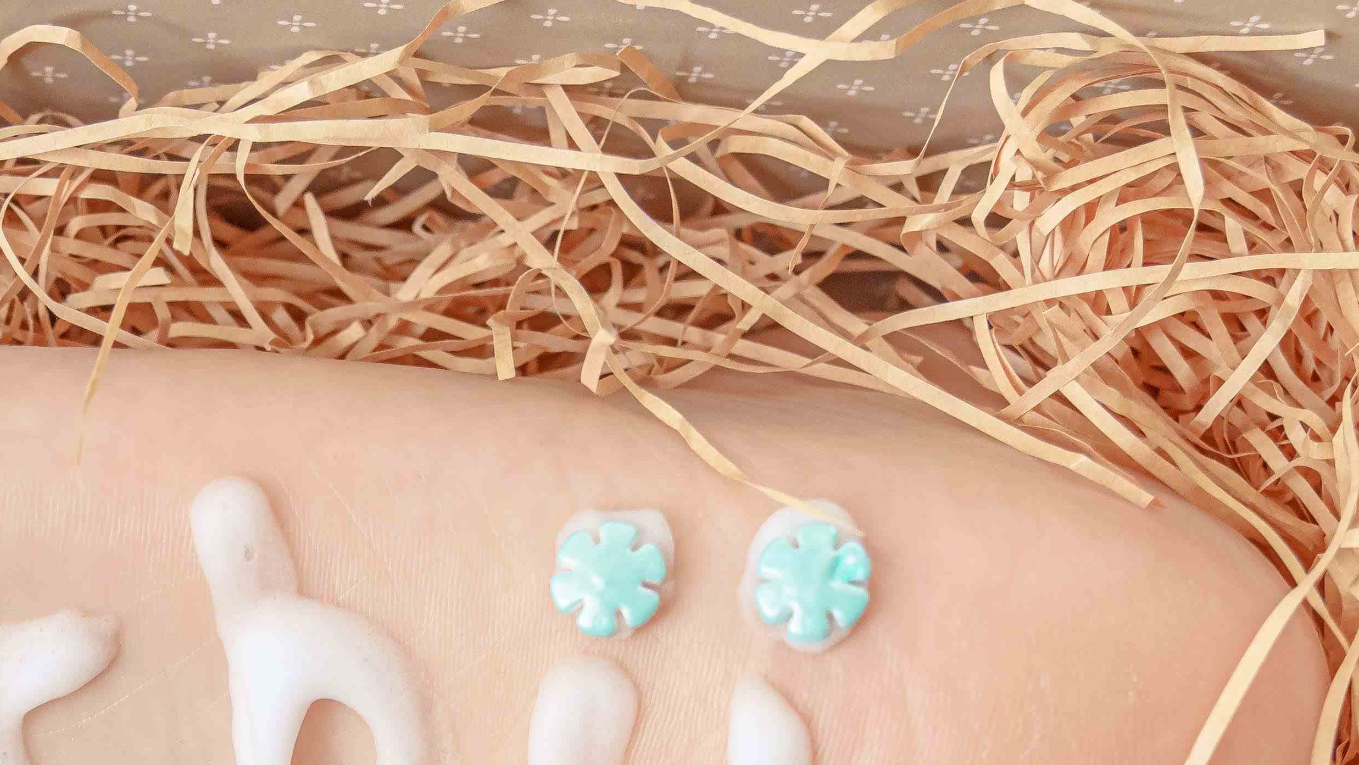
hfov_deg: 23.4
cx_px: 179
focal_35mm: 89
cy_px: 1244
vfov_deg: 12.7
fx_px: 3207
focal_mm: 30
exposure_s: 1/60
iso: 400
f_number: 6.3
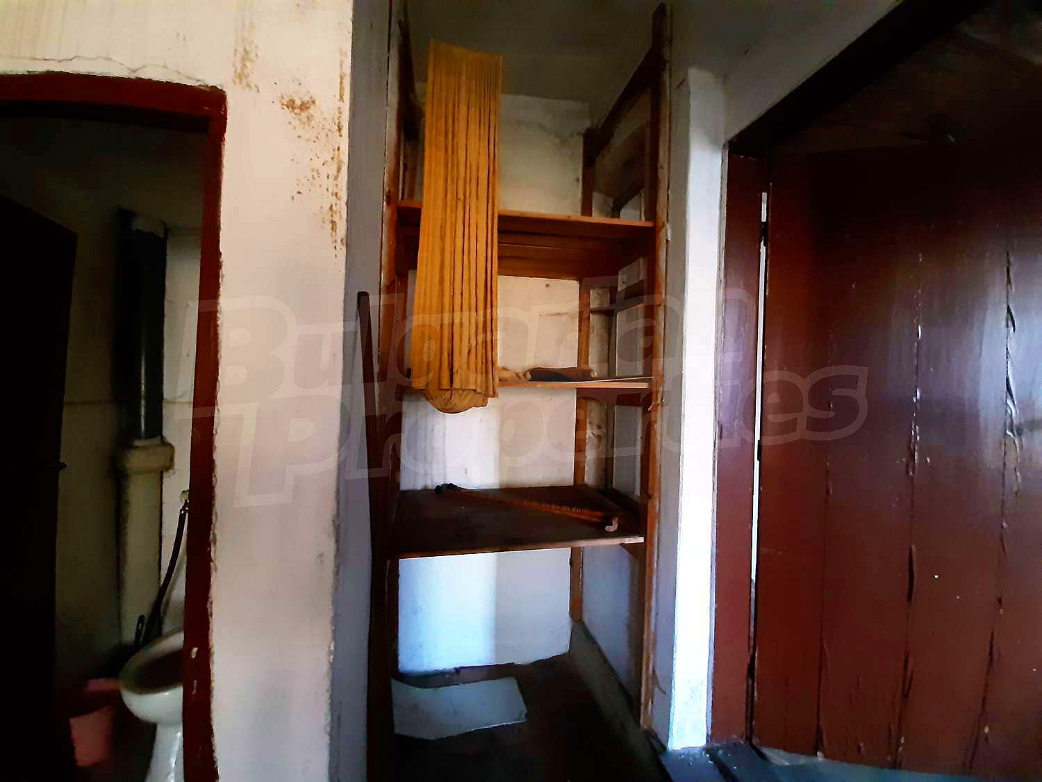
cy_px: 391
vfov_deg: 89.9
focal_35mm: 13
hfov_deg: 106.2
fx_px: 391
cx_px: 521
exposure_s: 1/20
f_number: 2.2
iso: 640
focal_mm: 1.42
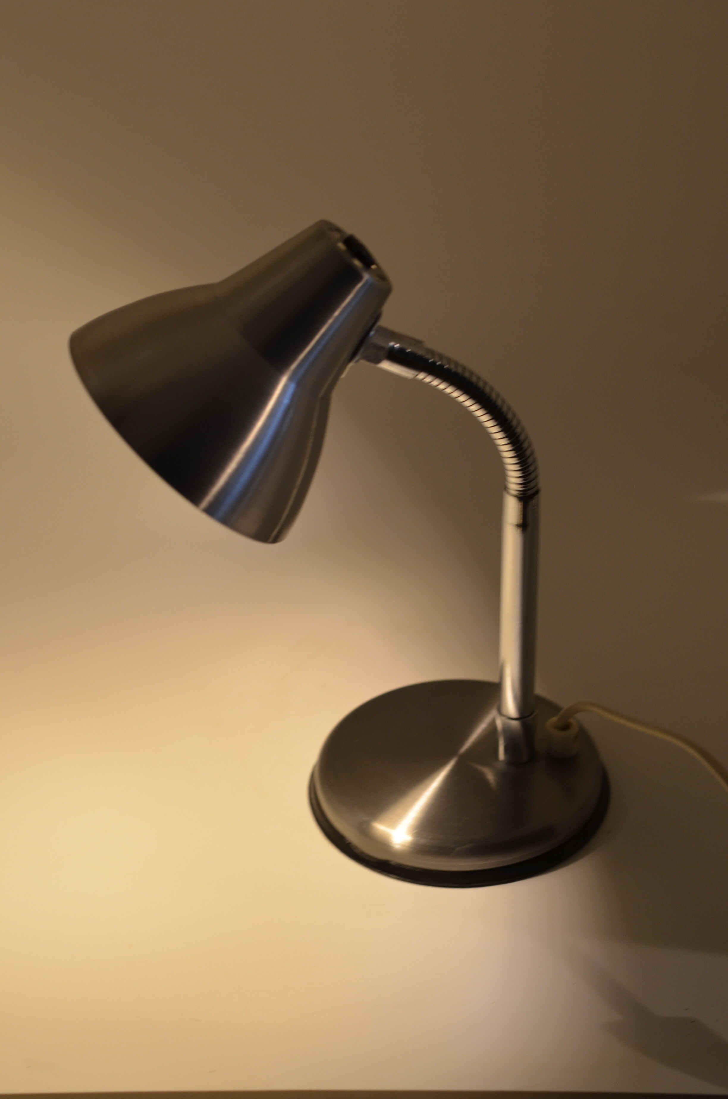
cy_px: 550
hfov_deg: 18.1
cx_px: 364
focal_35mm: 75
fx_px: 2285
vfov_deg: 27.0
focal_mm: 50
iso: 400
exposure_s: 1/80
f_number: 4.5
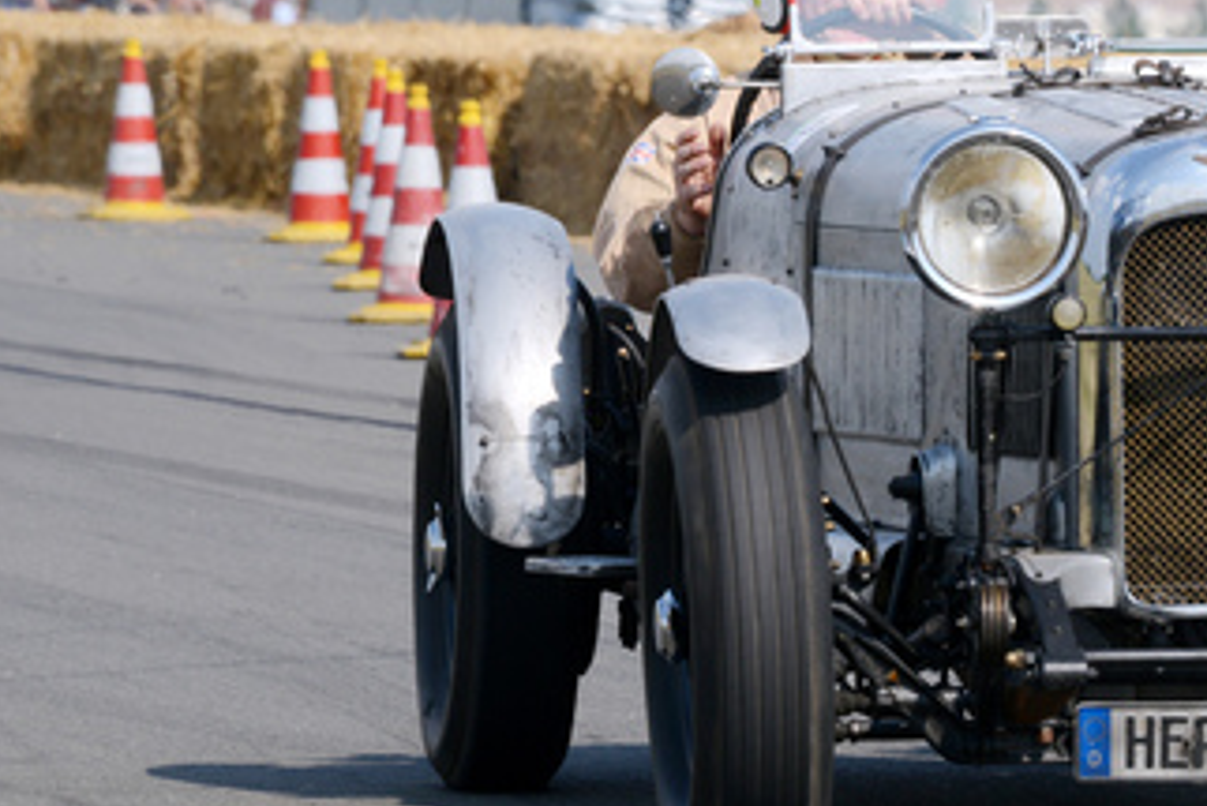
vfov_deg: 2.5
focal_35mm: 559
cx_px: 1121
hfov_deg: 3.7
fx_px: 18750
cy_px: 390
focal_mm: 300
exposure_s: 1/500
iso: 400
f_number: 16
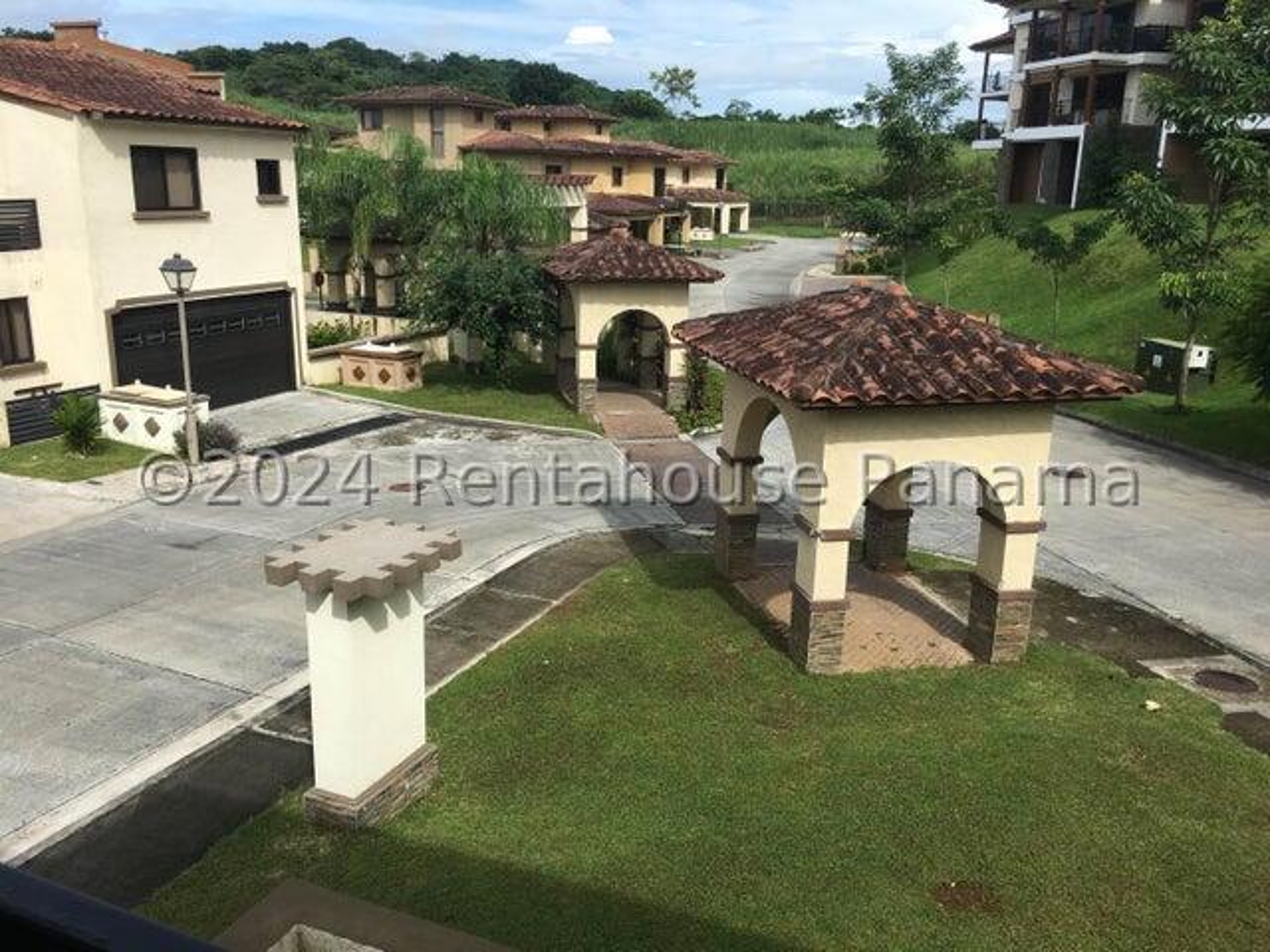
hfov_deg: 61.7
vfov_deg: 48.2
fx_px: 1064
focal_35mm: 29
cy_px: 476
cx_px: 635
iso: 25
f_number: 2.2
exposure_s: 1/1508
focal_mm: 4.15
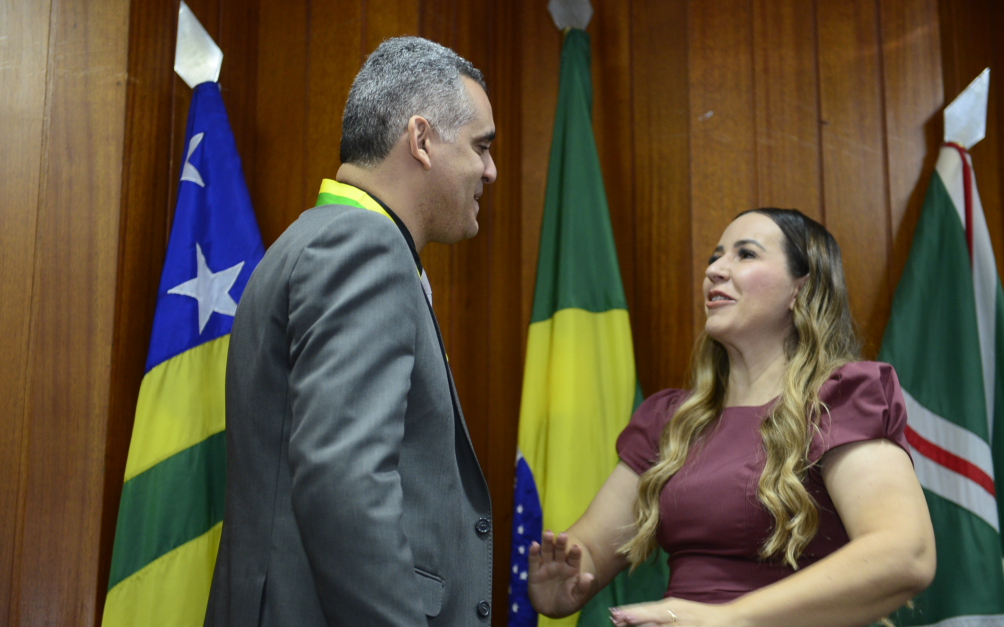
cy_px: 319
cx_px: 504
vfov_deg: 19.1
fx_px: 1860
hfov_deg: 30.2
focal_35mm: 68
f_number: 2.8
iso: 2000
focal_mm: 66
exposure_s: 1/125
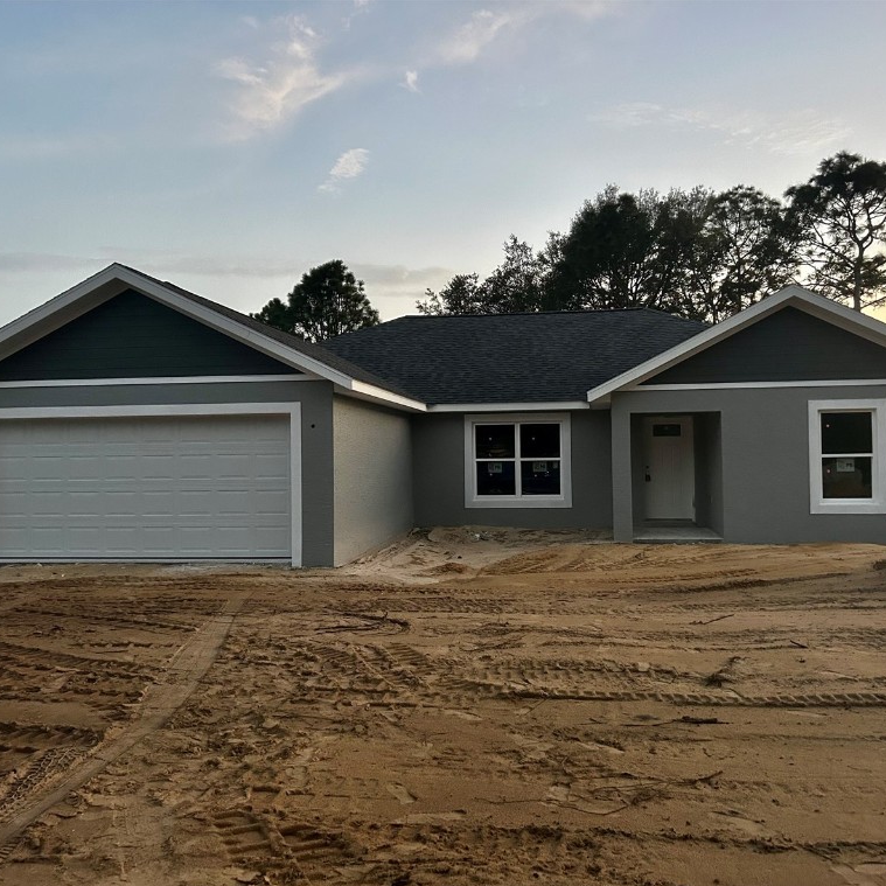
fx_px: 898
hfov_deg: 52.5
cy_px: 447
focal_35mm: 31
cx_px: 472
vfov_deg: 52.5
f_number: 1.5
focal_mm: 5.7
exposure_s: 1/60
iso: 320
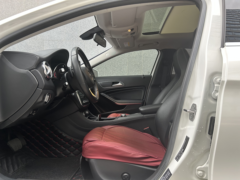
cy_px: 90
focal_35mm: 26
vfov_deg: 53.1
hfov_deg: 67.3
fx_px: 180
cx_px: 120
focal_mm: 5.7
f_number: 1.5
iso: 125
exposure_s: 1/95
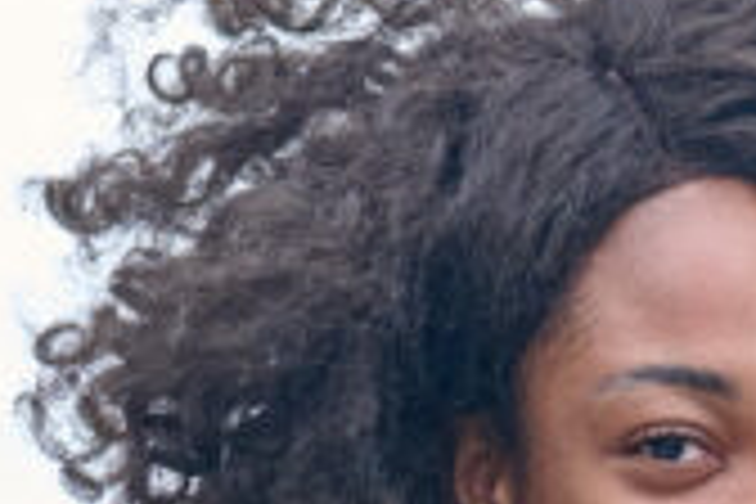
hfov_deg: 9.6
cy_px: 1321
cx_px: 742
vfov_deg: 6.1
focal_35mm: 213
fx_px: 4473
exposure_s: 1/1600
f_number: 2.5
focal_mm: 35
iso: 640
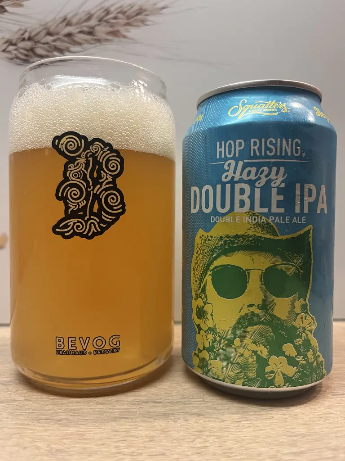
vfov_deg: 67.3
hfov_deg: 53.1
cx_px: 172
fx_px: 346
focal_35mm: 26
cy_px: 230
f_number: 1.6
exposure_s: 1/50
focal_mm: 5.1
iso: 80
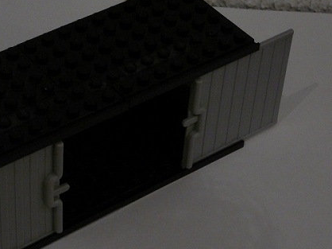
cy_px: 134
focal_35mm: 118
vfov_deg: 12.5
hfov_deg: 16.6
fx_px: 1131
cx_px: 103
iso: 200
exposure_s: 1/8
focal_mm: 11.5
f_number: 3.7
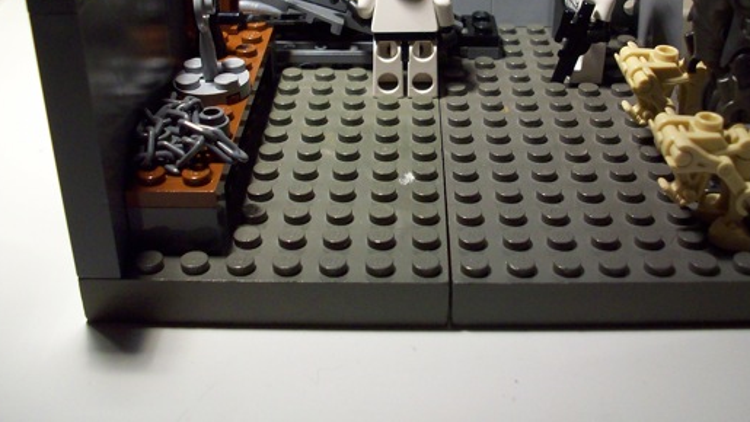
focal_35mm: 46
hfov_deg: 44.4
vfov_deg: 25.6
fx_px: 915
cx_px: 447
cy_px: 96
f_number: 2.8
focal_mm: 5.7
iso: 160
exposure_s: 1/49.9
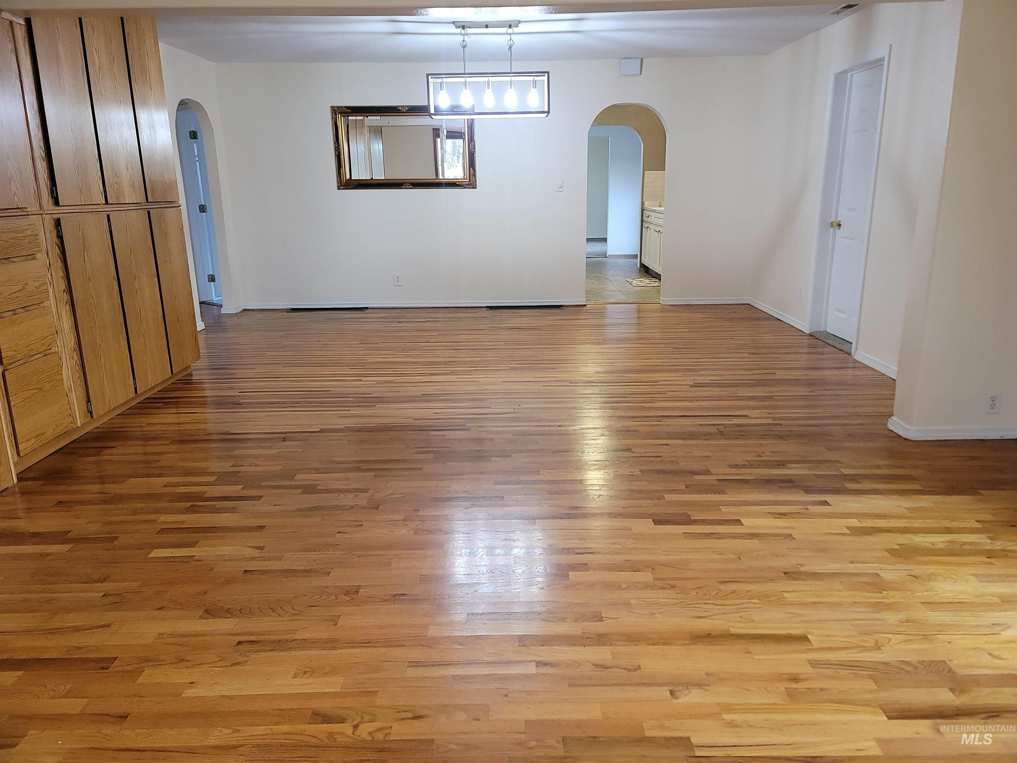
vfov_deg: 54.9
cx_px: 508
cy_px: 382
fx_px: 734
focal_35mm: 25
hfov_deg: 69.4
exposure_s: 1/40
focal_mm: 7
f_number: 1.8
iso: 125
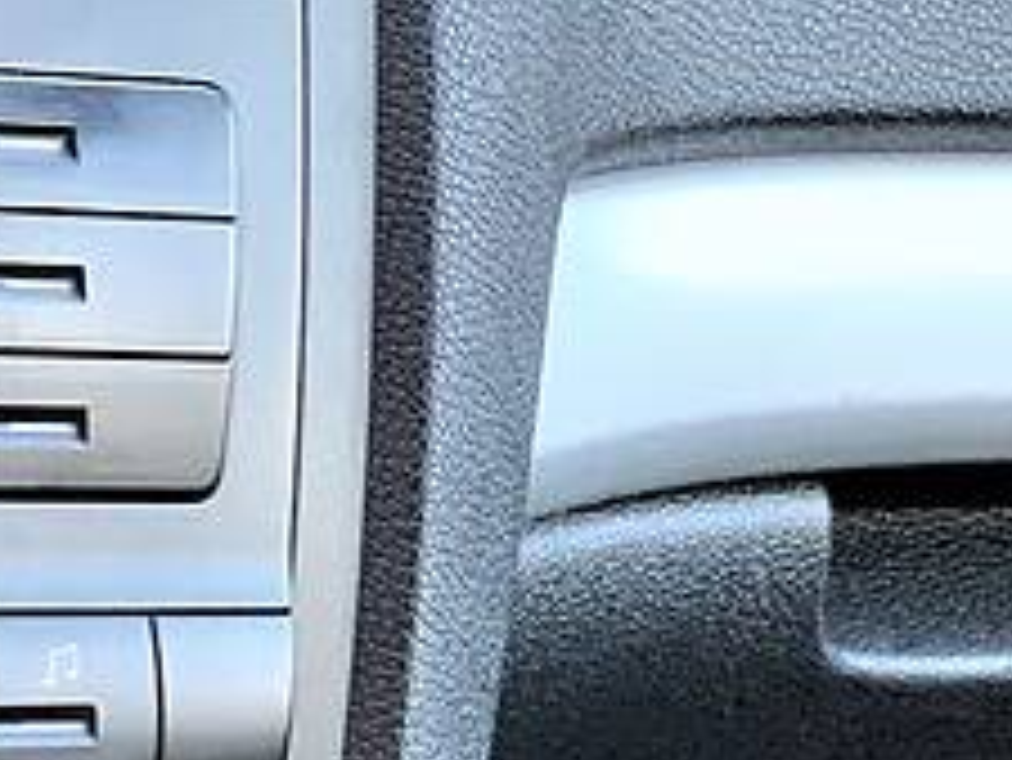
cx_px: -679
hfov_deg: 10.2
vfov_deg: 8.0
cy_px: 904
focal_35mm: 185
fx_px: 5411
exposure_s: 1/59
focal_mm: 6
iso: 400
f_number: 2.4
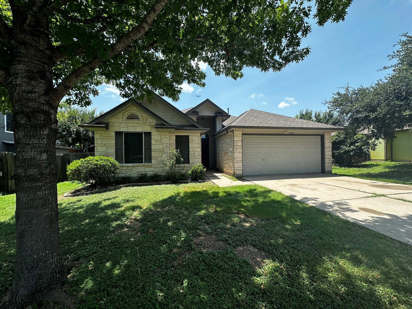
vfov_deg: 85.7
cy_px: 154
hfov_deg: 102.1
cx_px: 206
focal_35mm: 14
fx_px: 167
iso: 40
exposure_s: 1/988
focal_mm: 2.22
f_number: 2.2
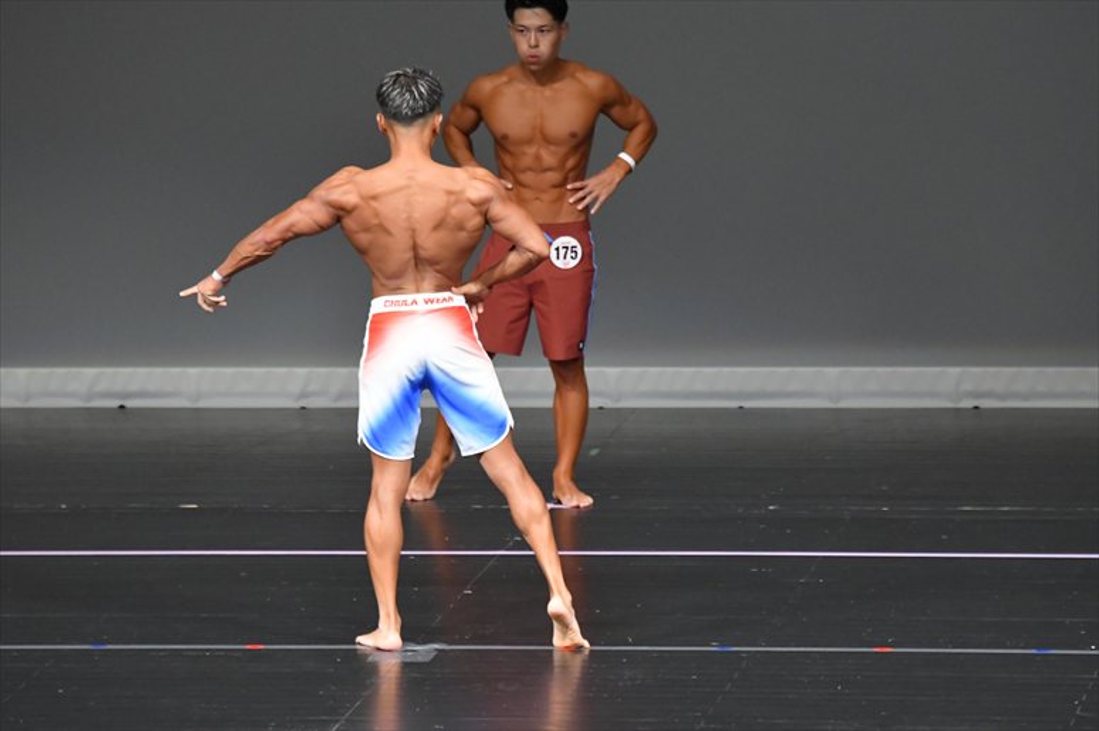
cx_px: 550
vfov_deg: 4.0
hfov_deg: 6.0
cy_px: 366
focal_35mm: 345
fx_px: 10527
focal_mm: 230
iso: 5000
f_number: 5.6
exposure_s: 1/400
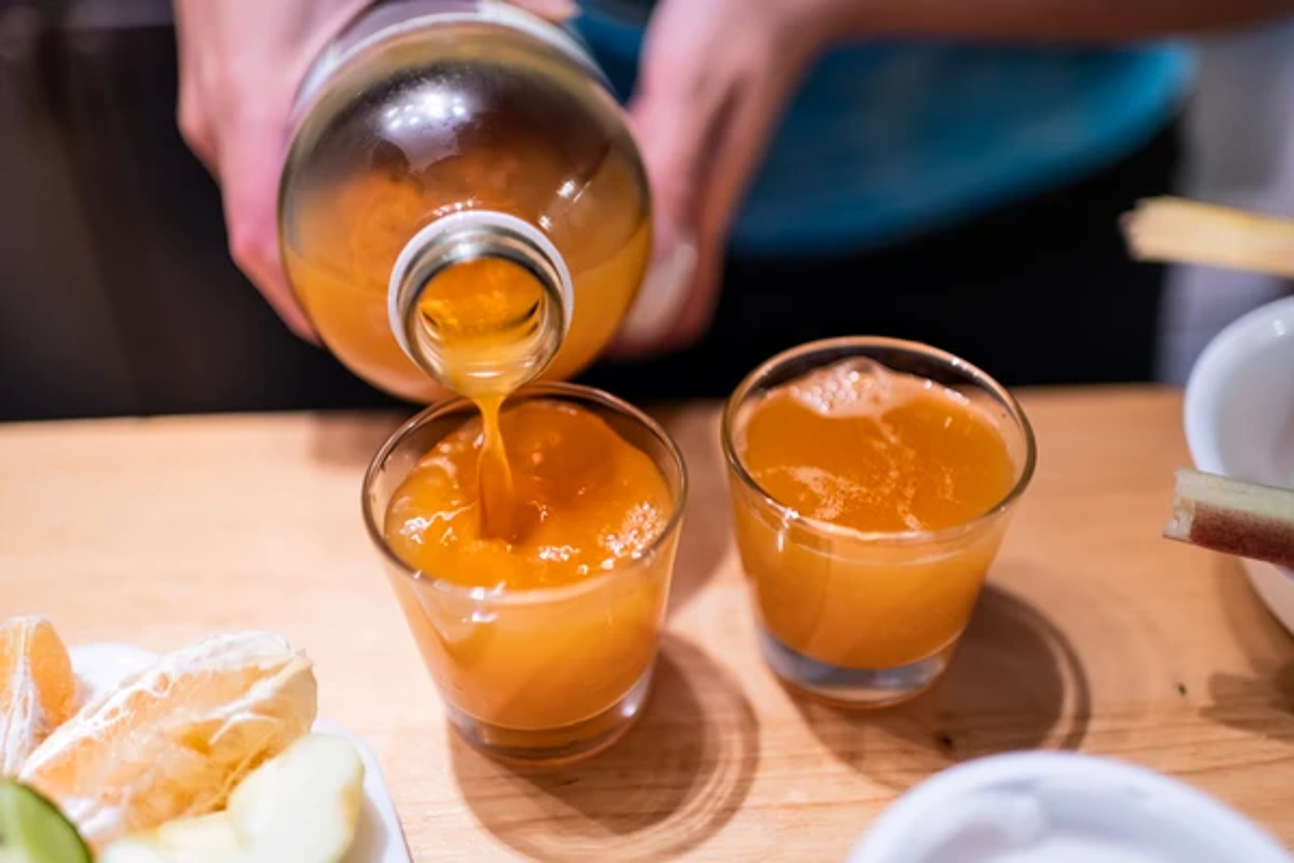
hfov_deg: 54.4
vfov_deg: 37.9
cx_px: 647
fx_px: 1258
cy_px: 432
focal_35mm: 35
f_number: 1.4
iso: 160
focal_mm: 35
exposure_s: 1/80
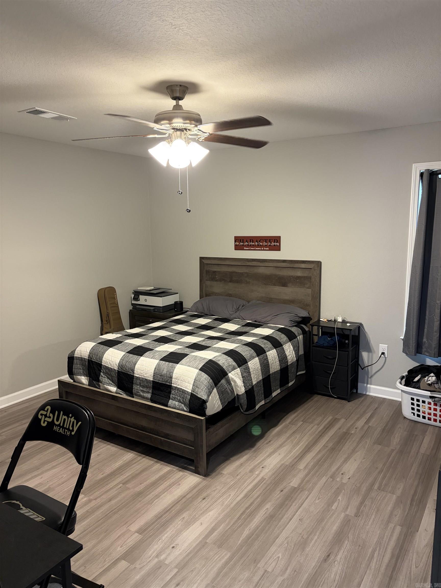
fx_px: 442
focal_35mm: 26
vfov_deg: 67.3
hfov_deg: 53.1
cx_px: 220
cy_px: 294
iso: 200
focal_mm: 5.96
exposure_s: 1/60
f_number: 1.6
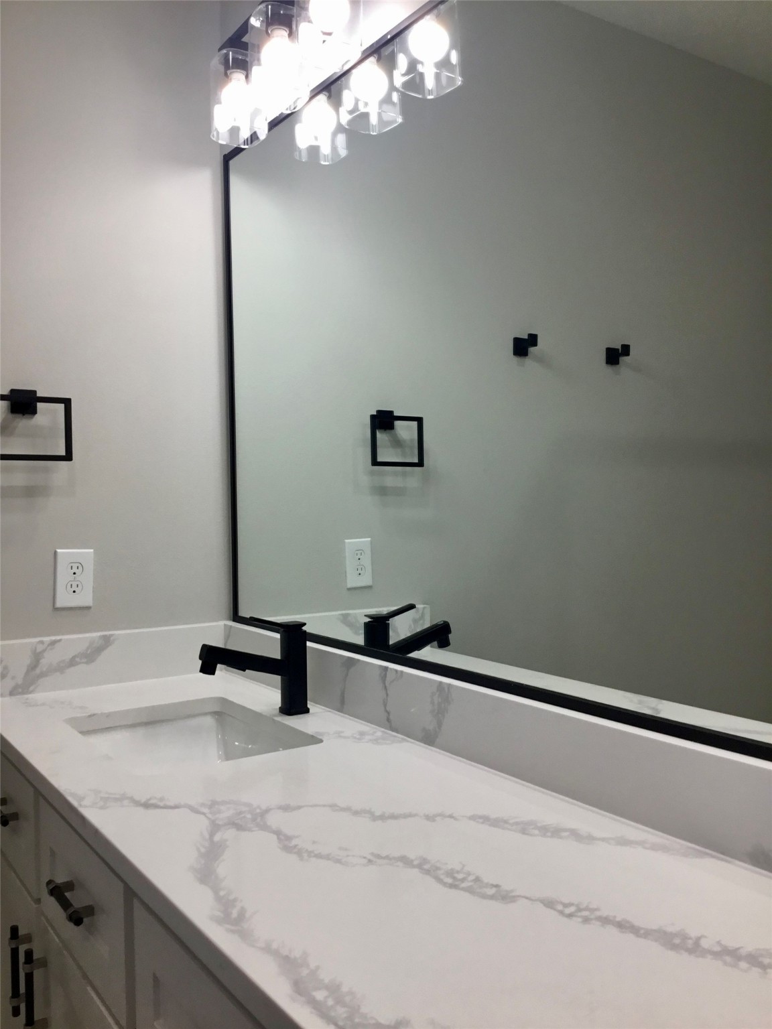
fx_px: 922
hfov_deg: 45.4
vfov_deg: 58.4
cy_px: 514
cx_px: 386
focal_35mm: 31
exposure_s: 1/60
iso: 32
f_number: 2.4
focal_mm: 3.3
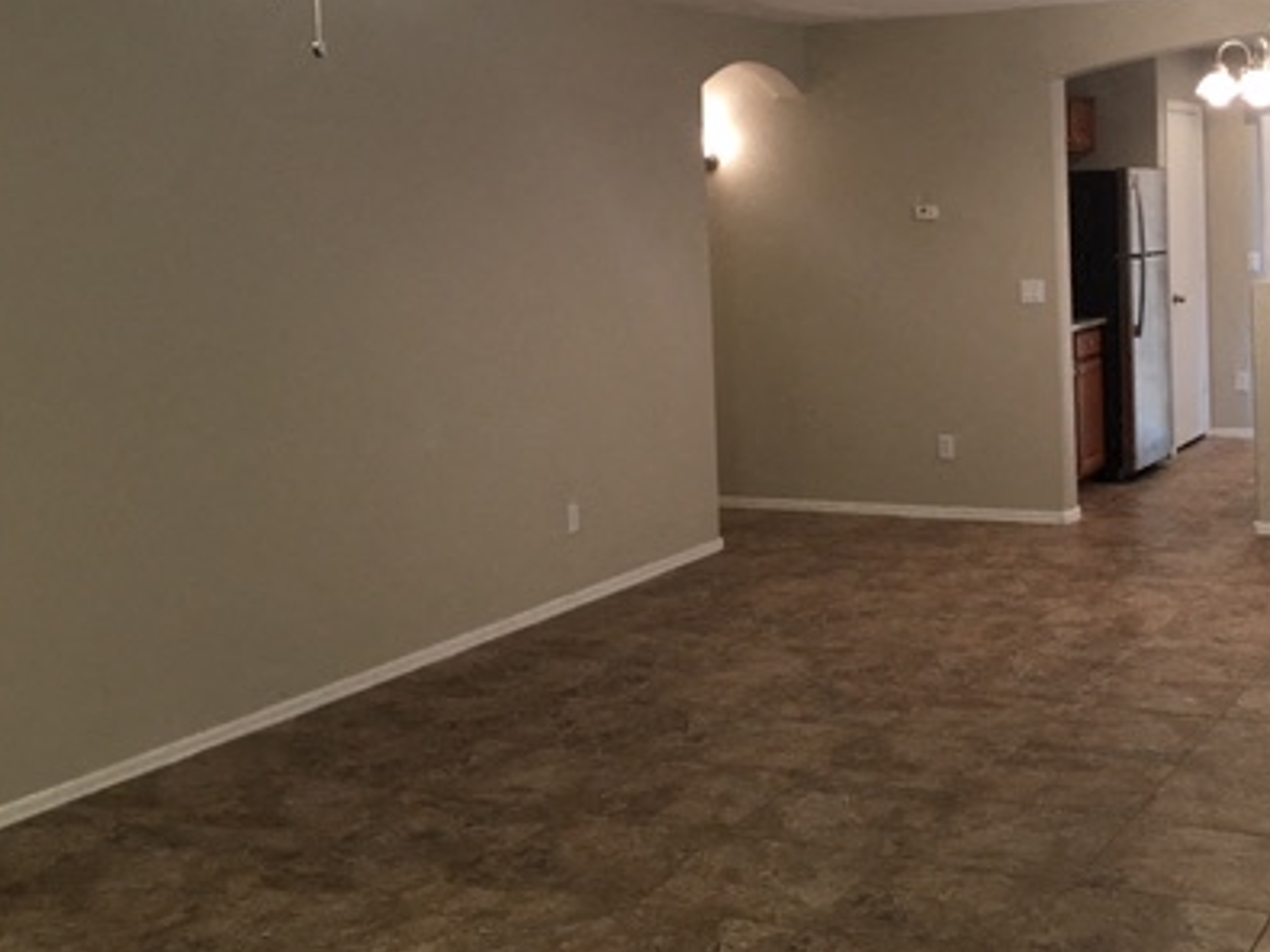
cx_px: 884
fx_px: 1724
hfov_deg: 39.8
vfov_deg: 30.5
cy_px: 273
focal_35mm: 47
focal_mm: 4.15
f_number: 2.2
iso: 64
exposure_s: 1/30
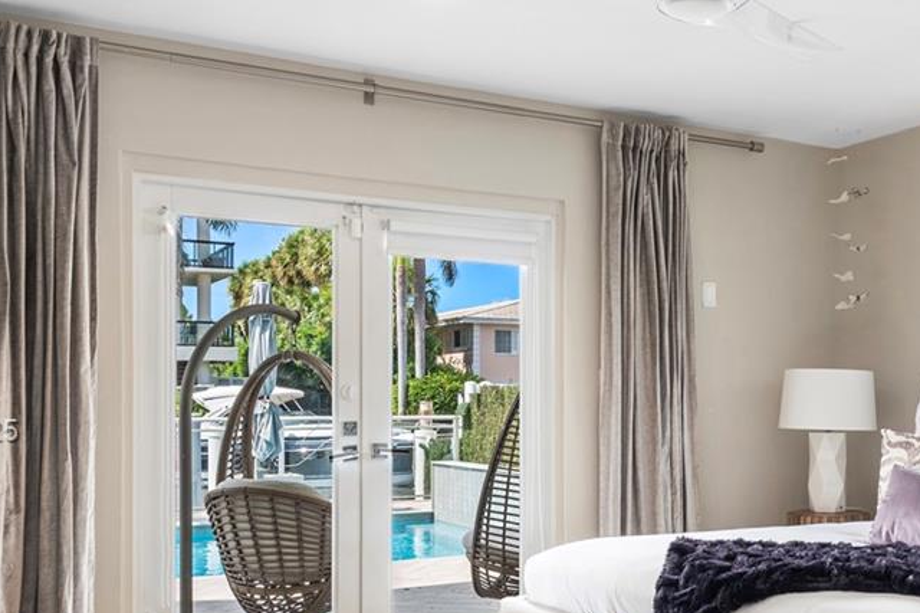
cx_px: 709
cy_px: 433
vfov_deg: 29.5
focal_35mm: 45
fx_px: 1149
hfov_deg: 42.1
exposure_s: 1/5
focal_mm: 18
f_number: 8
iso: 100
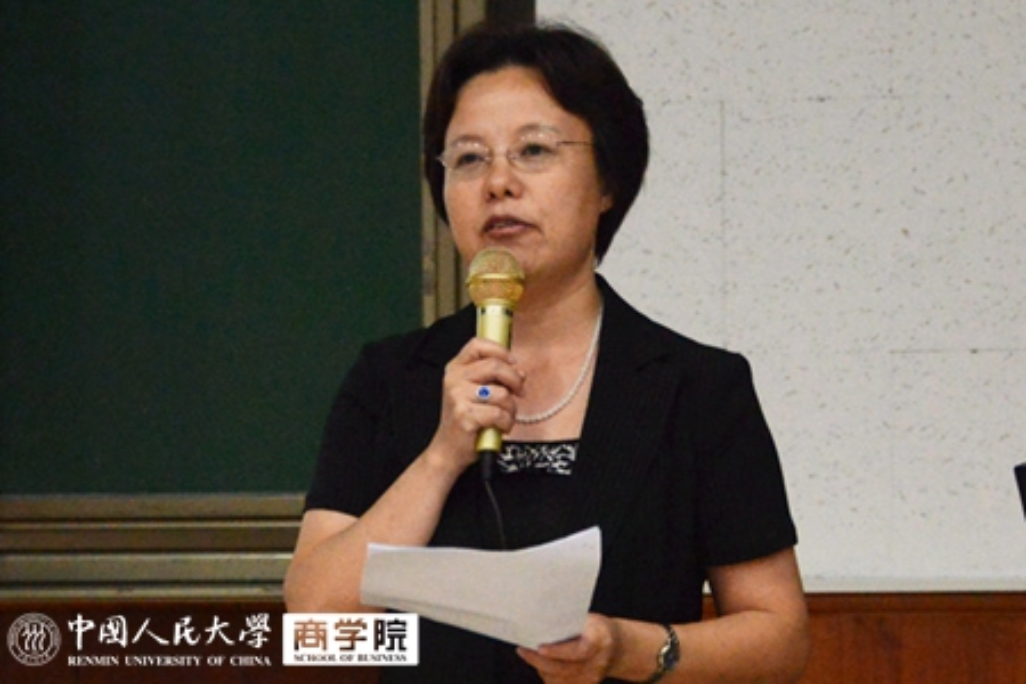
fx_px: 3847
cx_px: 513
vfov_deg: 10.2
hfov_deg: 15.2
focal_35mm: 135
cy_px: 342
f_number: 5.6
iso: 5000
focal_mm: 135
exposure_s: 1/125
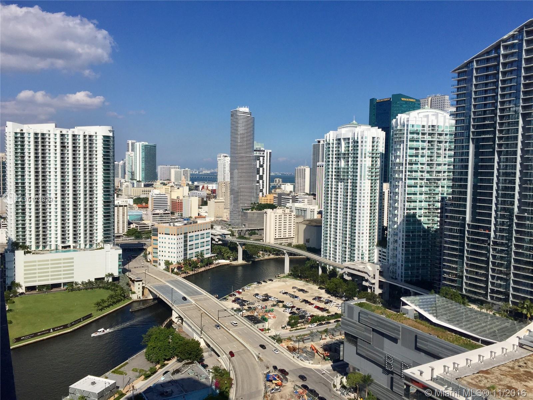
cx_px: 266
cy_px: 200
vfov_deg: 48.2
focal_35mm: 29
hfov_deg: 61.7
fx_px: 447
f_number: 2.2
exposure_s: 1/4950
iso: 32
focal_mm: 4.15
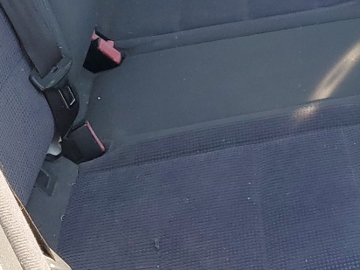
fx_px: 1050
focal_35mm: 101
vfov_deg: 14.2
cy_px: -59
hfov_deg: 19.1
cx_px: 324
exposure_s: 1/370
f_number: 1.5
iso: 50
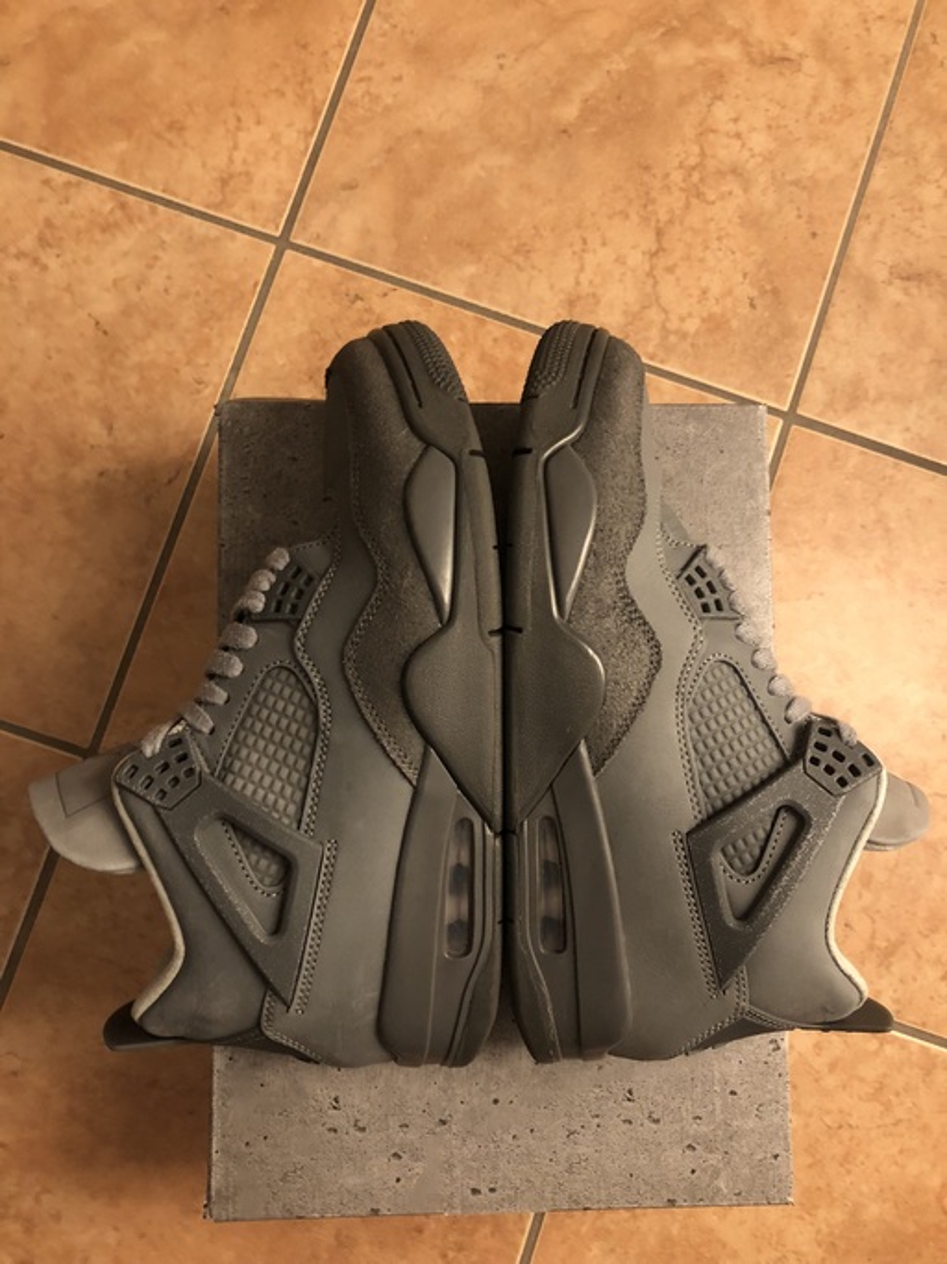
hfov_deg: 49.7
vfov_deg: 63.5
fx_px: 1022
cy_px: 632
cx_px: 474
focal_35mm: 28
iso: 80
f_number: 1.8
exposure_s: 1/5
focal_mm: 3.99
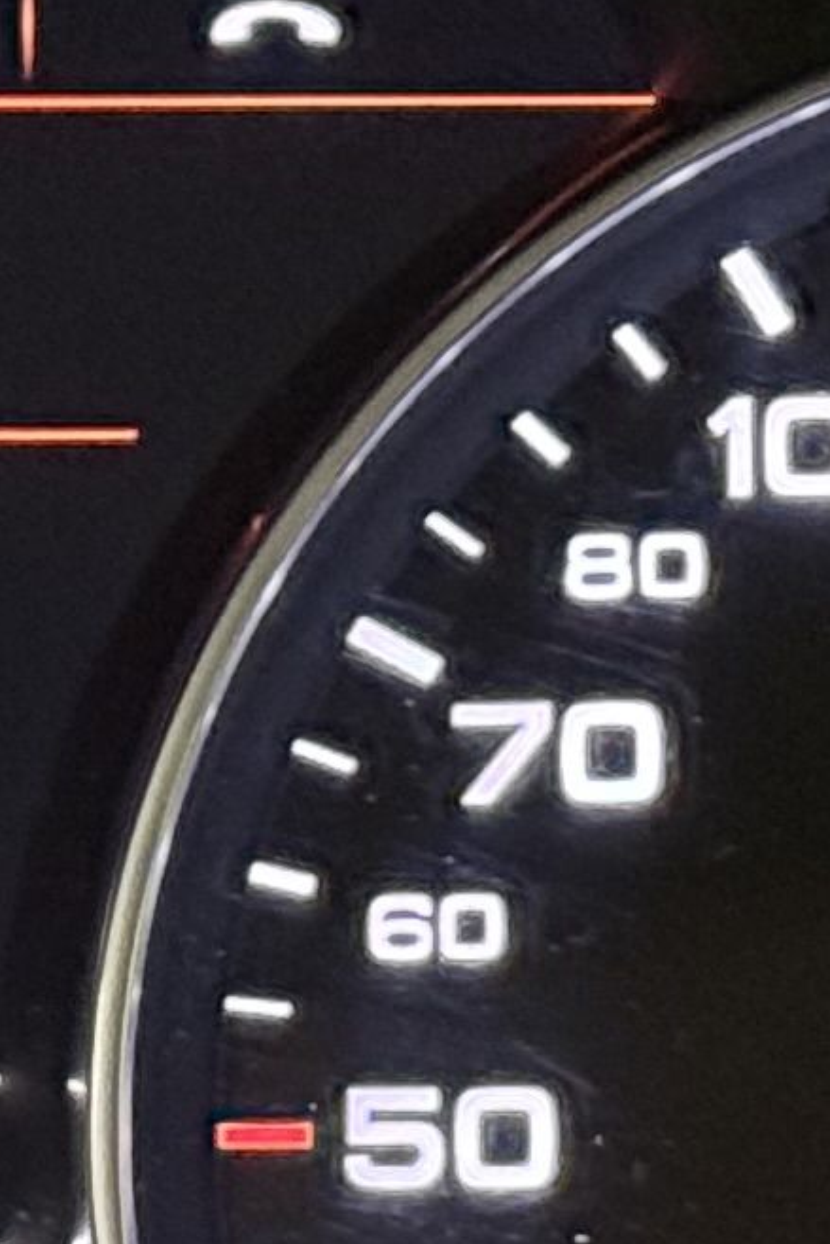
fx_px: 10576
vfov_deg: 6.7
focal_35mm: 306
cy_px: 994
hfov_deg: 4.4
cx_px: -938
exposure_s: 1/25
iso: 640
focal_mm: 6.76
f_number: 1.78
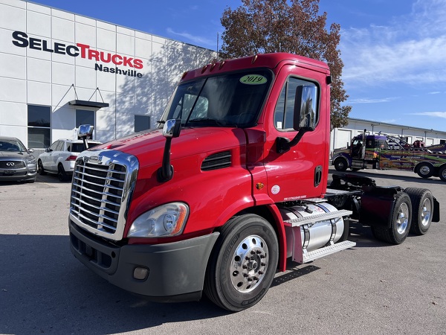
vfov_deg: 53.1
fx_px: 335
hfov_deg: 67.3
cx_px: 223
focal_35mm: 26
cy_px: 168
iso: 50
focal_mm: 5.7
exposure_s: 1/3968
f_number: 1.5
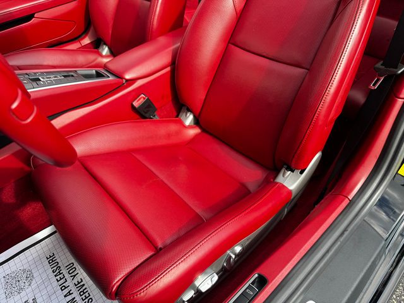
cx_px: 202
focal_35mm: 24
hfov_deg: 71.6
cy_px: 152
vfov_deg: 56.8
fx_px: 280
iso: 80
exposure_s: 1/506
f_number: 1.78
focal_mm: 6.76
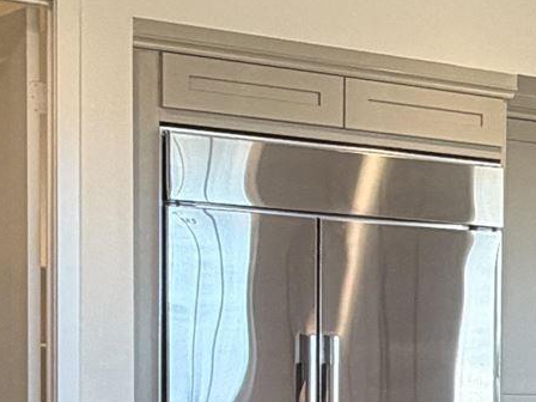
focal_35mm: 96
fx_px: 1486
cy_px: 456
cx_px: 779
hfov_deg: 18.4
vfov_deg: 15.0
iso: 100
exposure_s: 1/120
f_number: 2.2
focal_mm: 2.22
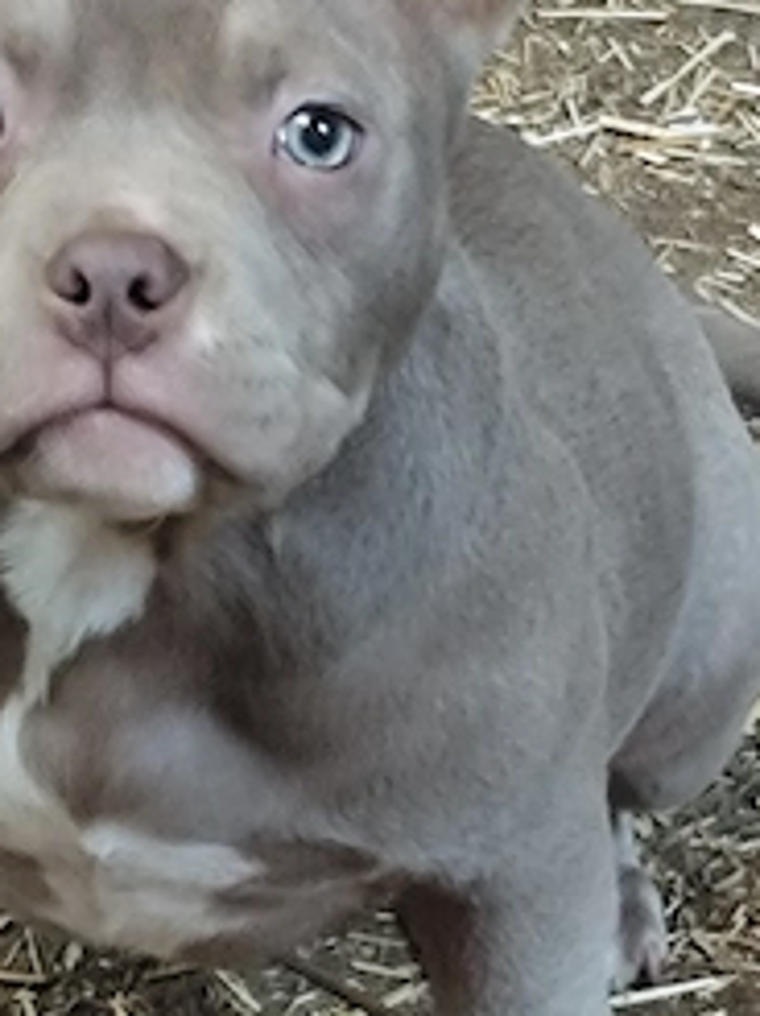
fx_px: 9648
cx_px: 277
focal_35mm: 329
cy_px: 458
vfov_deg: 6.0
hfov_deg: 4.5
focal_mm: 6.14
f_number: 1.65
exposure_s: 1/25
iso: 500
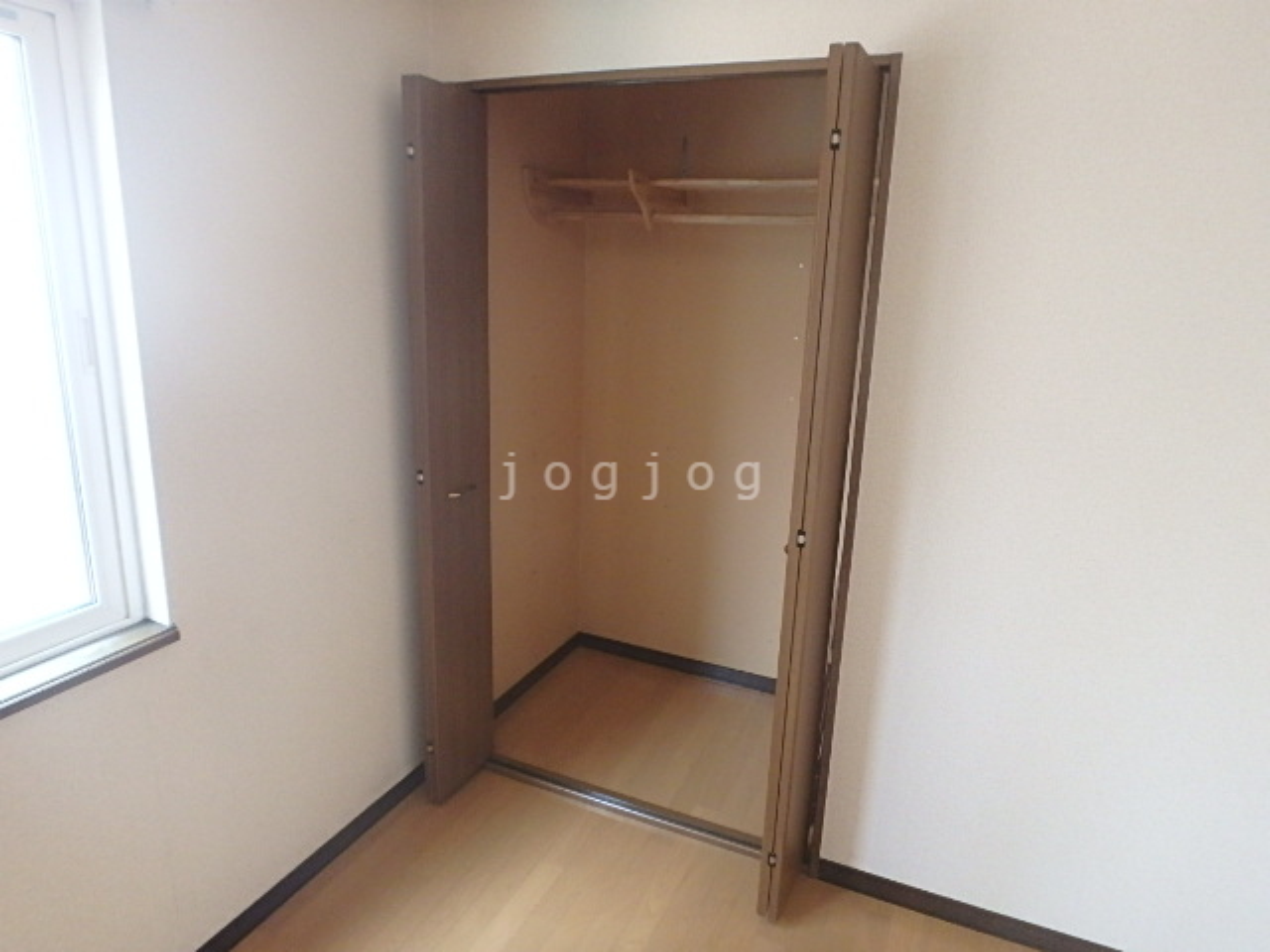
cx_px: 635
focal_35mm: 21
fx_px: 770
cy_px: 476
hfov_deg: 79.0
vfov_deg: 63.4
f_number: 3.5
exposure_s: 1/30
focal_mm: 3.7
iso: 640
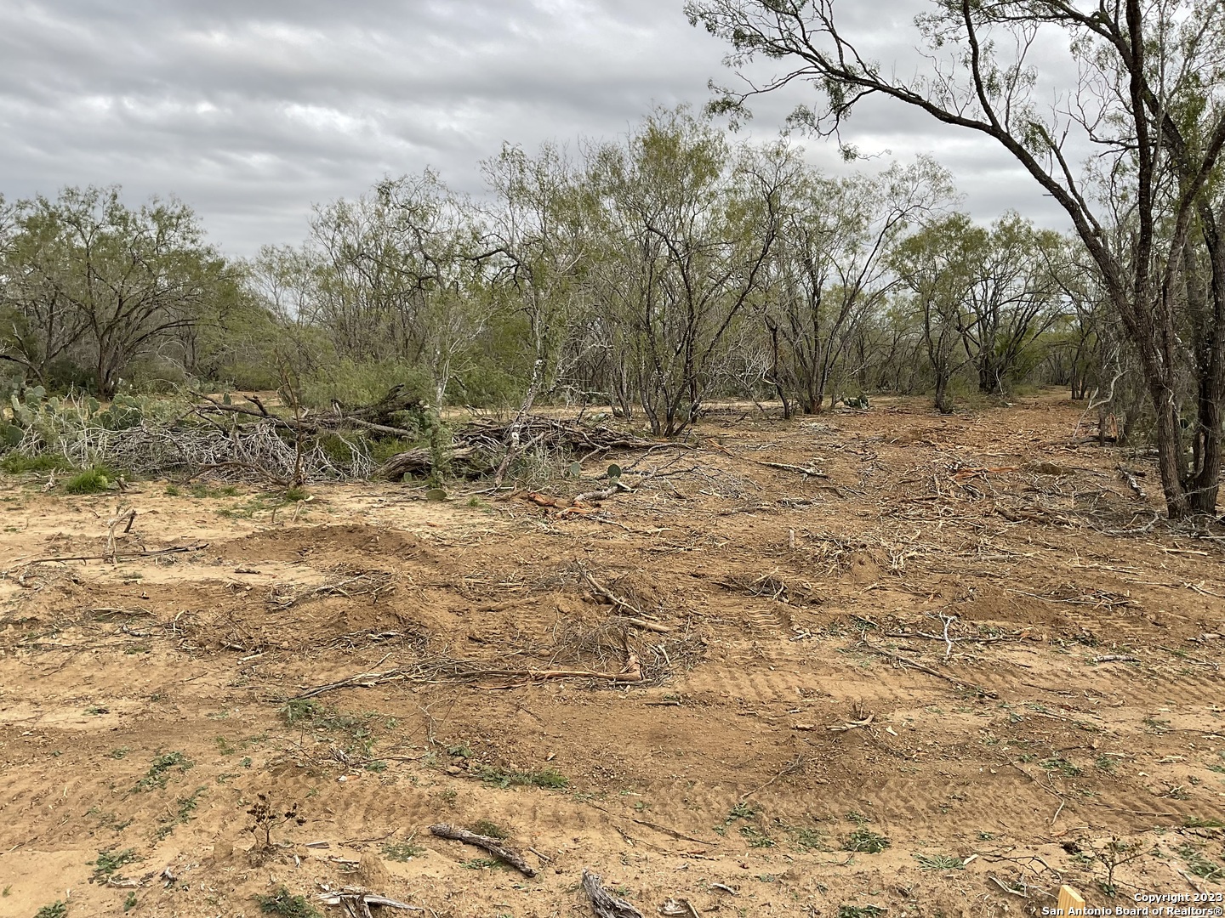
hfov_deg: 61.7
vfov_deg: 48.2
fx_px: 1026
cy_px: 459
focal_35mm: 29
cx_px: 612
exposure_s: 1/593
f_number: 1.8
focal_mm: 3
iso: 16
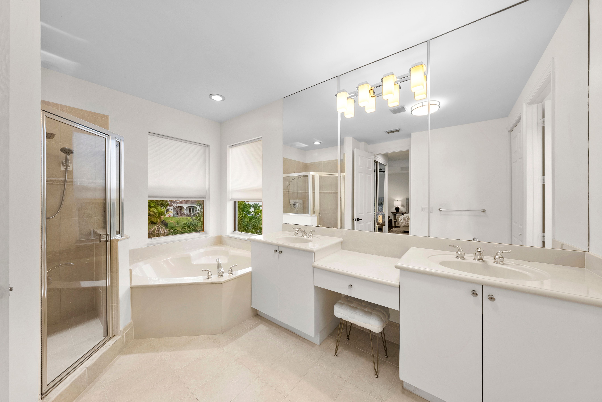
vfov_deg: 90.1
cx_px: 301
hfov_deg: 112.6
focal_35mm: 12
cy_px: 201
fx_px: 201
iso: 400
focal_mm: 12
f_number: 8
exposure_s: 1/8
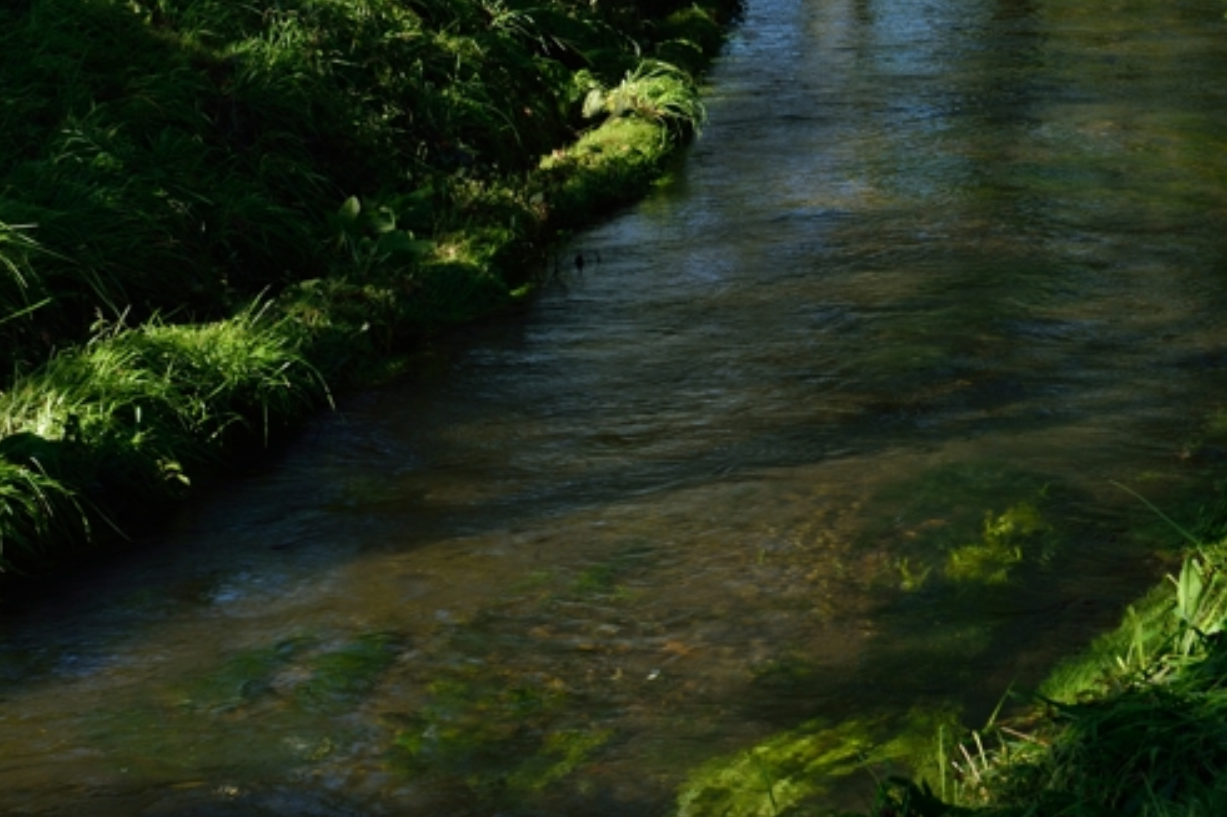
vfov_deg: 9.3
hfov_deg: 14.0
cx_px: 877
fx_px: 4974
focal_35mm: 146
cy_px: -26
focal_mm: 70
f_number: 8
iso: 100
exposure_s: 1/25
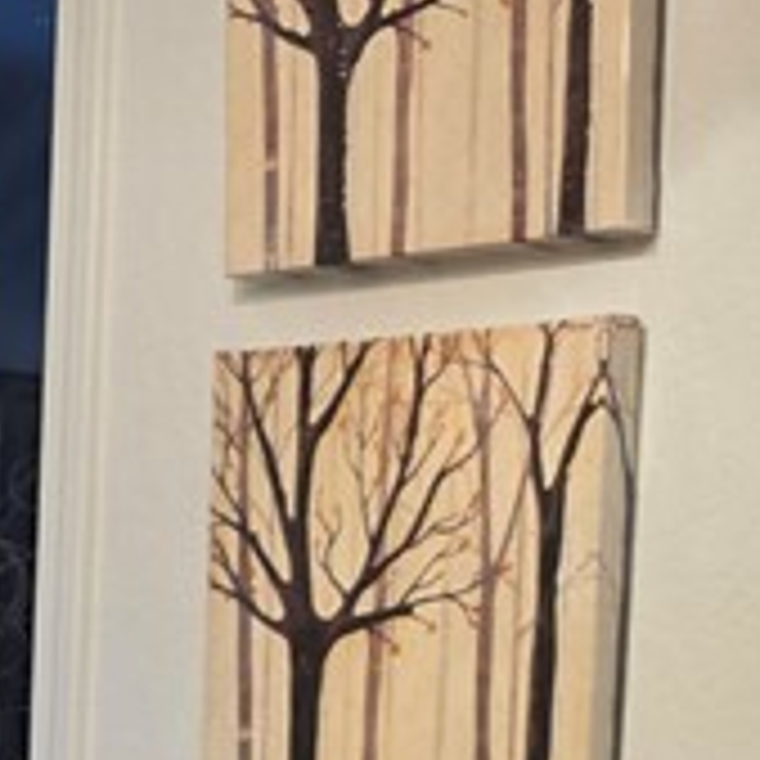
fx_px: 3055
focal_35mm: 123
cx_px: -4
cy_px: 1250
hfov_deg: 14.0
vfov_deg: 13.1
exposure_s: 1/120
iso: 200
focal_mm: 6.3
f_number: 1.7
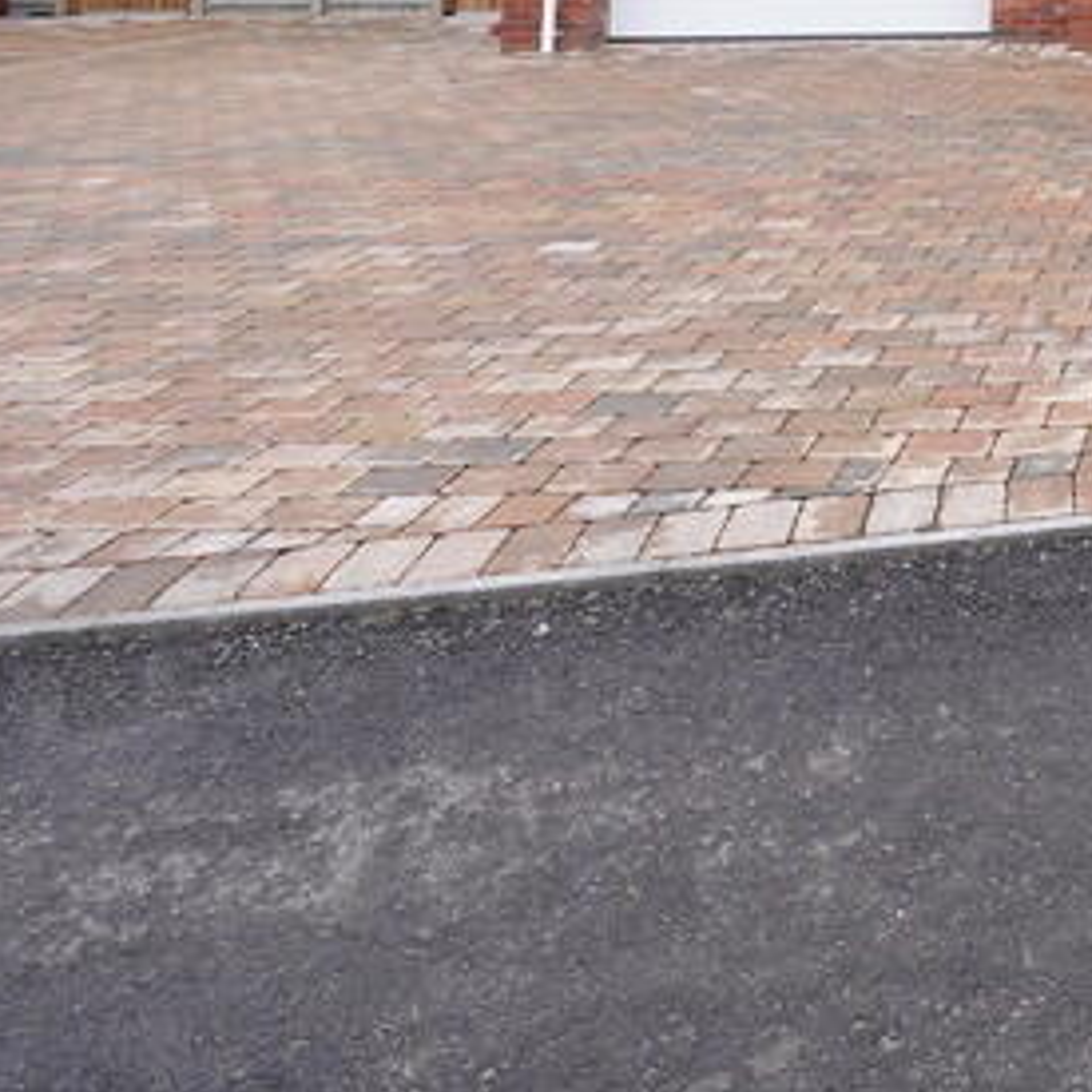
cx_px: 1358
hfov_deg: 33.9
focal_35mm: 38
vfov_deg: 34.3
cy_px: -248
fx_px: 1356
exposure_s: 1/40
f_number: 9
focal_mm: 12
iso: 400
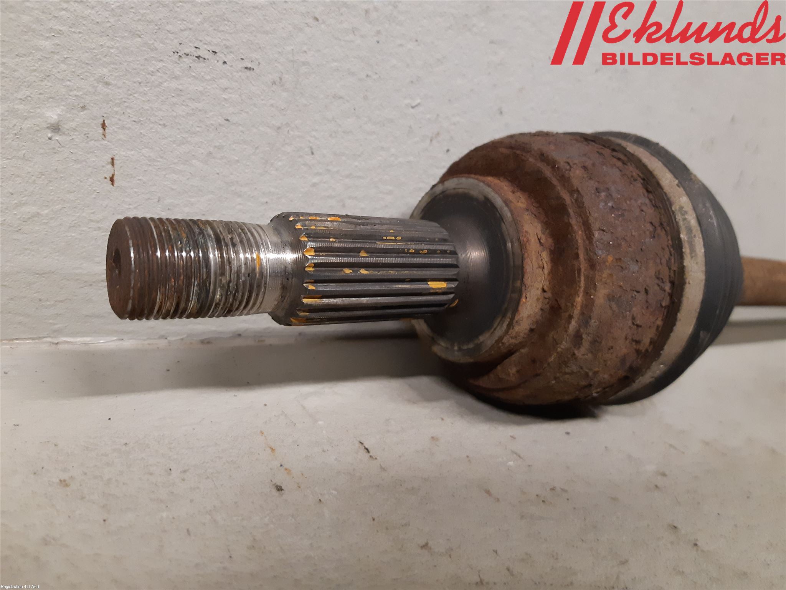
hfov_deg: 67.3
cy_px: 295
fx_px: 590
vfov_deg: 53.1
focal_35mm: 26
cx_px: 393
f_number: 1.7
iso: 320
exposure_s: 1/50
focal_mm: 3.93
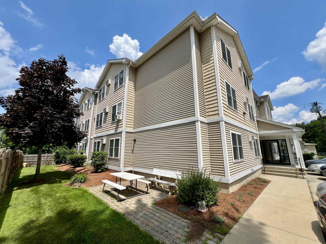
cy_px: 122
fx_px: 122
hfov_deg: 106.2
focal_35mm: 13
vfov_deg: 89.9
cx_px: 163
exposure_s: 1/2421
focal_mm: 1.57
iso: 32
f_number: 1.8
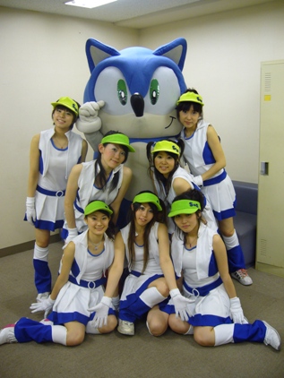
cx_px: 142
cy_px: 189
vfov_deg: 52.6
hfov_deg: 40.7
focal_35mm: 35
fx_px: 382
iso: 125
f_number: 2.8
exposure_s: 1/15
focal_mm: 5.8
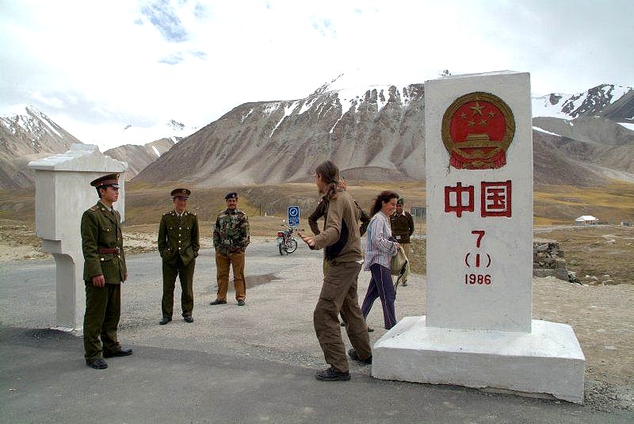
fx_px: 476
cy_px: 212
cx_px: 317
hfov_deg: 67.3
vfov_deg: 48.0
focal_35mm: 27
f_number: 11
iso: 400
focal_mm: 18
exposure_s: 1/500
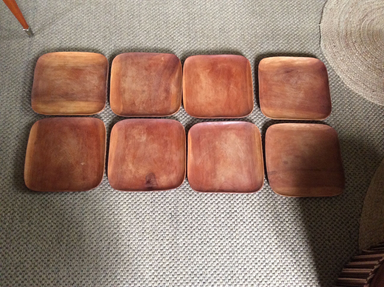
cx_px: 192
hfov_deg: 56.9
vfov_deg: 44.1
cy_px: 144
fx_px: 354
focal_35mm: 32
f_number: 2.4
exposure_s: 1/25
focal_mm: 3.3
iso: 200
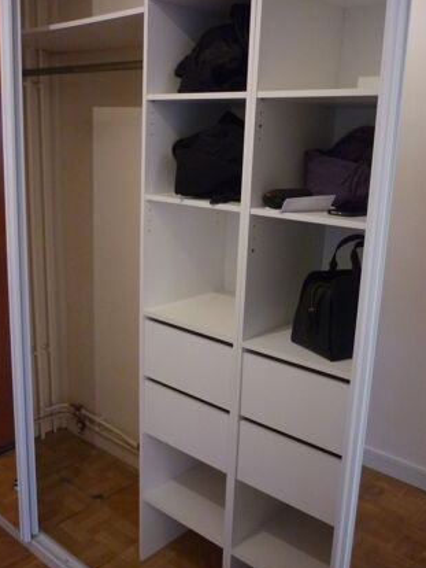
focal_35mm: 34
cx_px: 210
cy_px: 287
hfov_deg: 41.8
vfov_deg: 53.9
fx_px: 557
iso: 400
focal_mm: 5.5
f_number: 2.8
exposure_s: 1/20
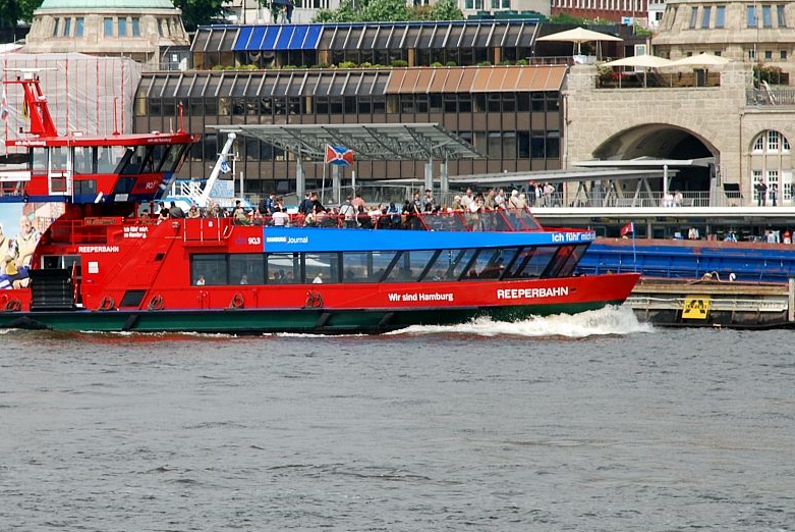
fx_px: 5871
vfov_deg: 5.2
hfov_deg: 7.7
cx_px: 288
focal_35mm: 266
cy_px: 217
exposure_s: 1/250
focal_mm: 135
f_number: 10
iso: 160
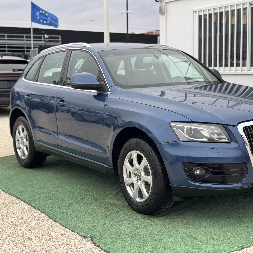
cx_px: 162
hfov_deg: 29.9
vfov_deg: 30.0
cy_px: 127
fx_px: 471
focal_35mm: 57
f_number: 1.78
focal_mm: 6.76
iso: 64
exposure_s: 1/368
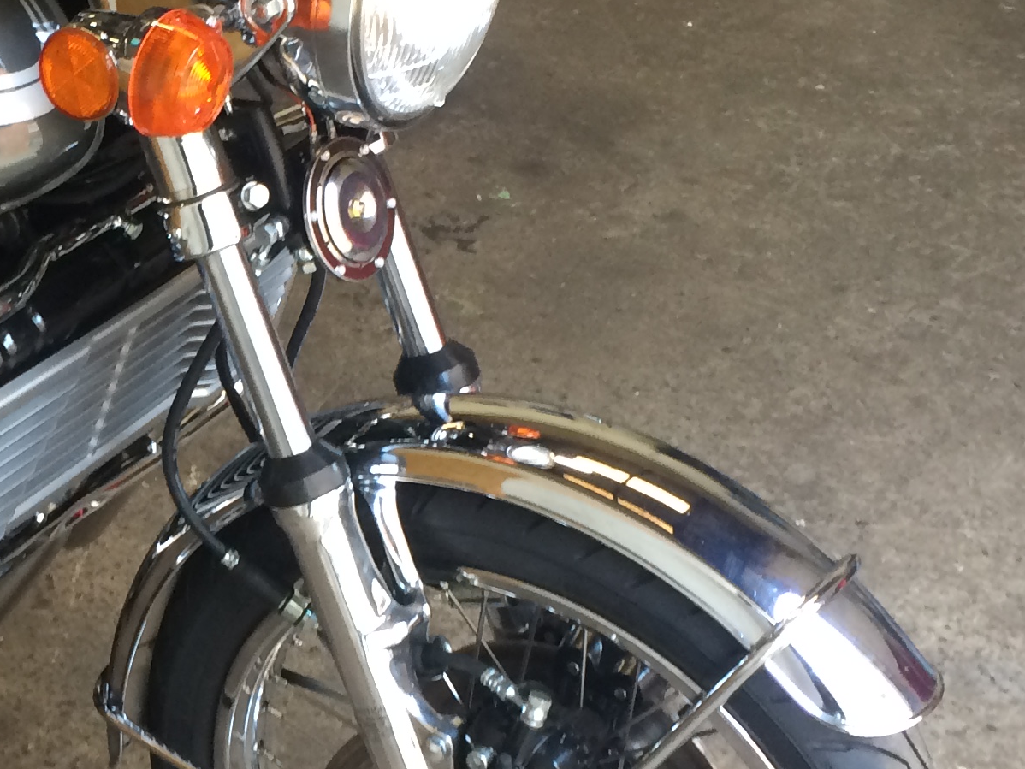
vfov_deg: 18.6
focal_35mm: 79
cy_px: 467
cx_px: 71
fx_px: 2340
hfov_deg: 23.9
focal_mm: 4.15
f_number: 2.2
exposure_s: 1/33
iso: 125
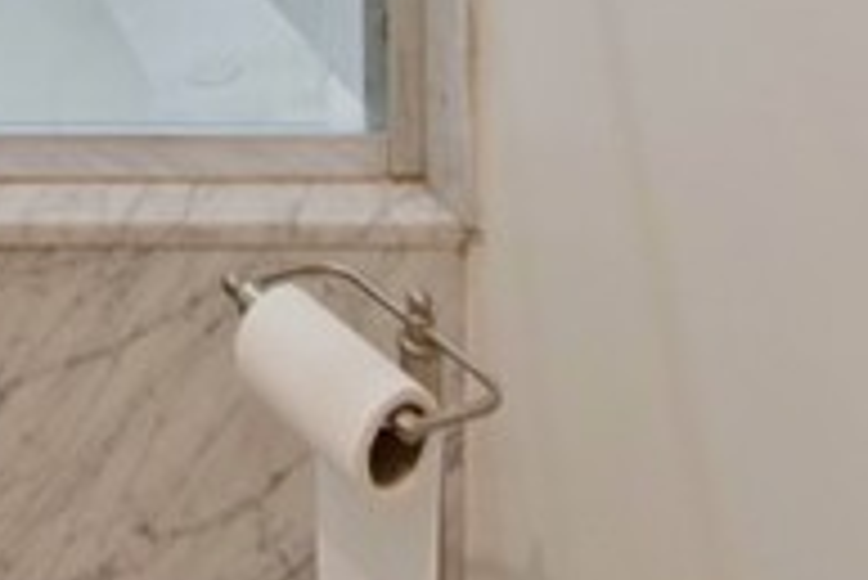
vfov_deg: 12.3
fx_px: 2051
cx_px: -715
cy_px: -866
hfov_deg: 18.4
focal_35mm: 85
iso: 400
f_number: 7.1
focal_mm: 16
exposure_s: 1/25
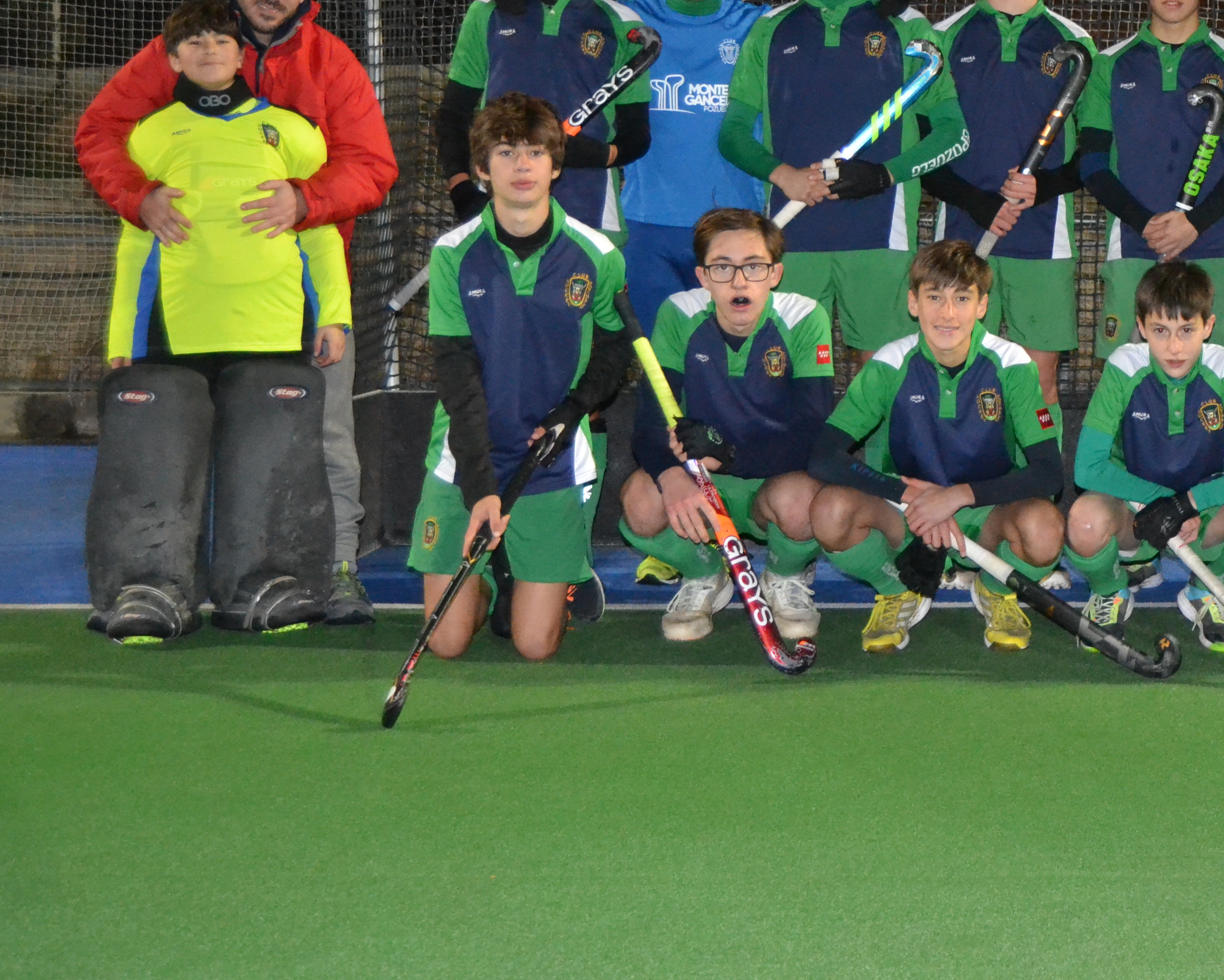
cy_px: 248
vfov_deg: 22.3
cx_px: 1079
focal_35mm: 68
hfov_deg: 27.0
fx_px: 2463
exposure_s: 1/60
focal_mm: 26
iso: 3200
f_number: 4
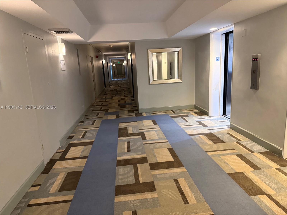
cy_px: 108
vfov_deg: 56.8
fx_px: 199
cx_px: 144
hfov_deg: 71.6
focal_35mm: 24
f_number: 1.78
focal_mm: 6.76
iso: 500
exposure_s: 1/60
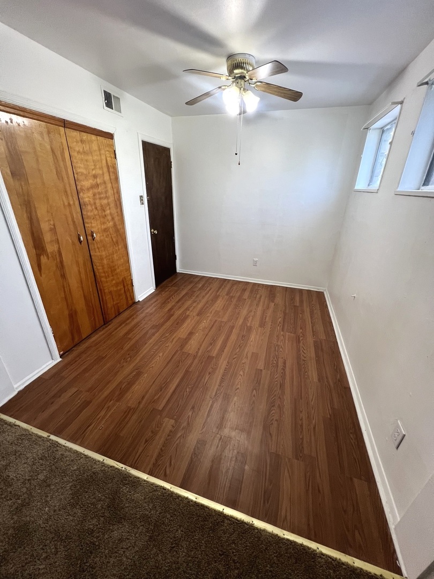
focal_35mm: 13
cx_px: 217
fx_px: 217
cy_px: 290
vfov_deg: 106.2
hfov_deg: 89.9
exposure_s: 1/120
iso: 200
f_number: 1.8
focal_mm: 1.57
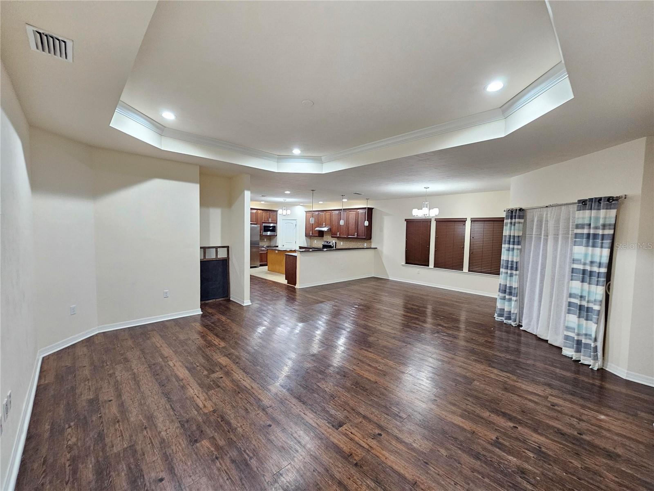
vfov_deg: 89.9
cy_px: 246
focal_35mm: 13
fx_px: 246
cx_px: 327
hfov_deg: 106.2
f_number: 2.2
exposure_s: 1/30
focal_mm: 2.2
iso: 400
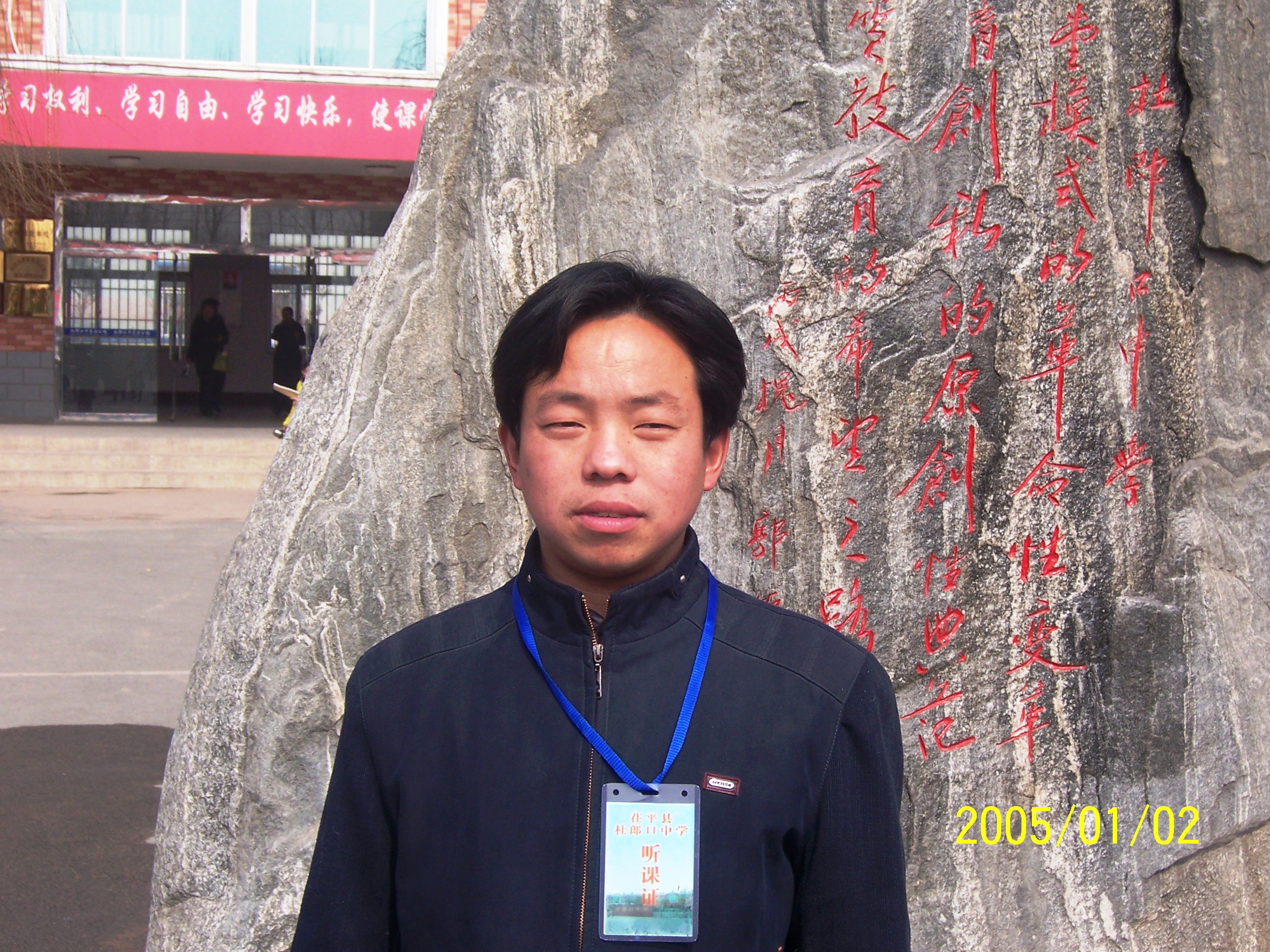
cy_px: 476
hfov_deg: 32.2
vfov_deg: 24.4
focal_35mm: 60
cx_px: 635
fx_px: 2201
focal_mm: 10
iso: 80
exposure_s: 1/500
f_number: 4.8
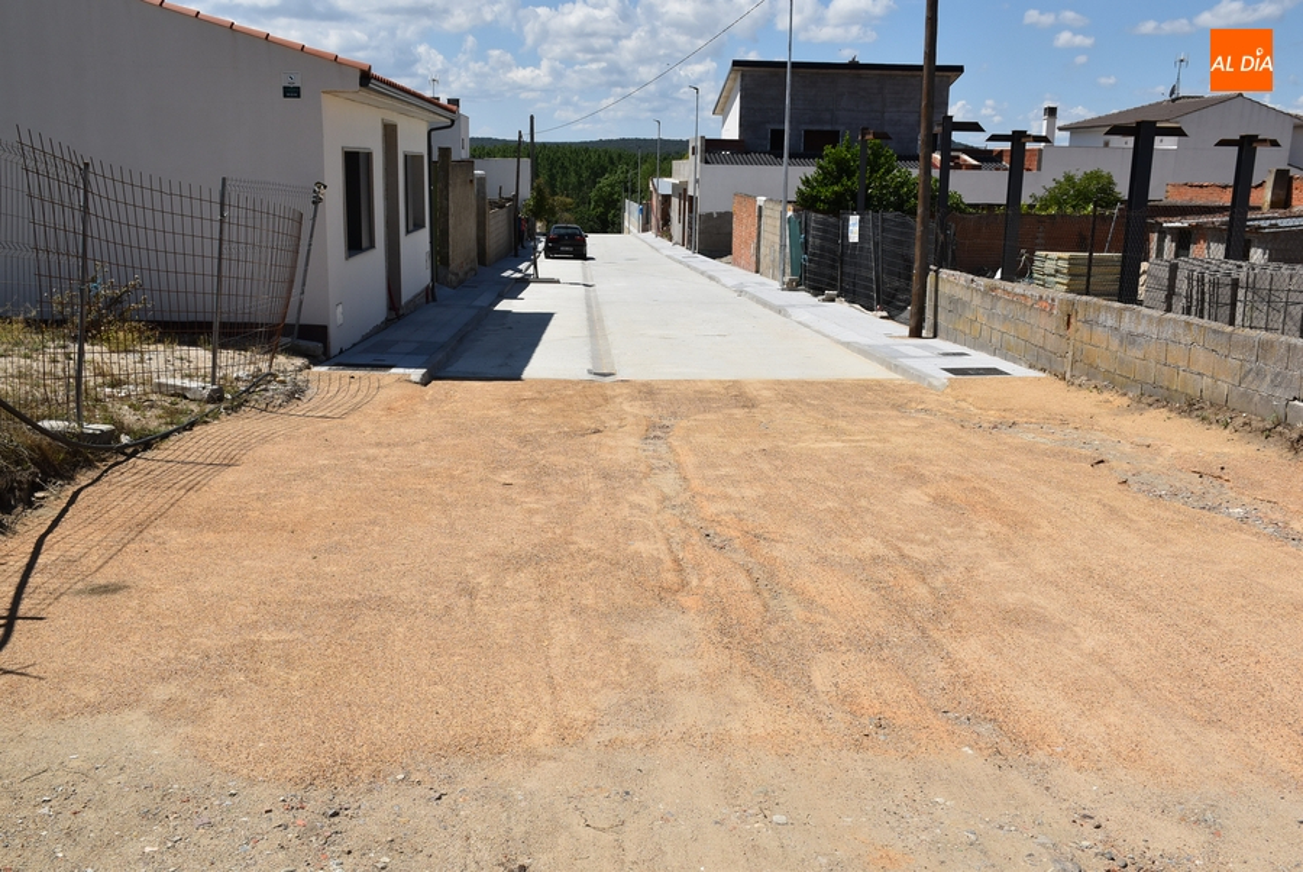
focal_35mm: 34
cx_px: 652
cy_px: 436
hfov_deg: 55.1
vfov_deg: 38.4
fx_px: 1250
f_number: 11
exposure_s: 1/500
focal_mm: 23
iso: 200
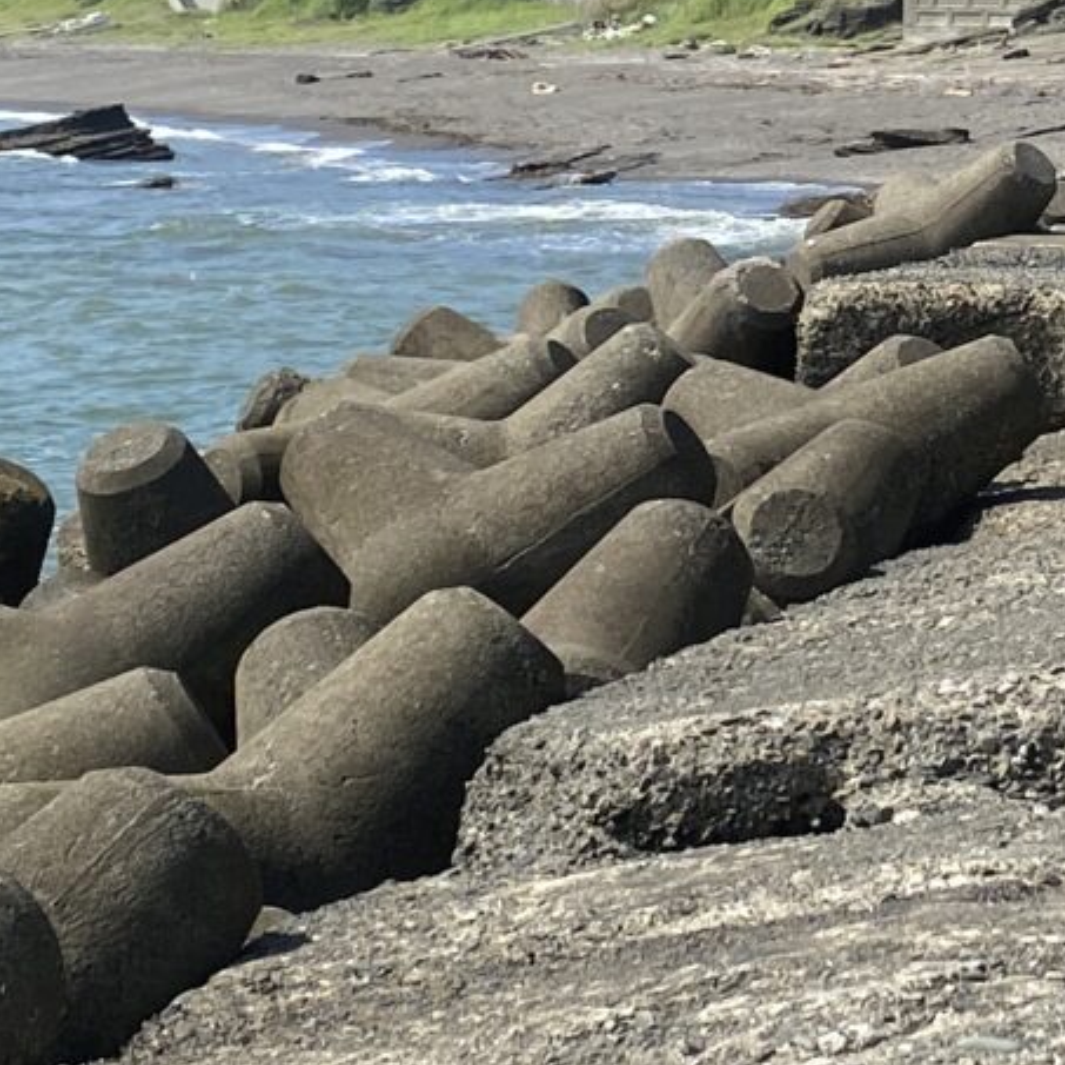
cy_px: 209
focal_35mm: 130
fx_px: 4525
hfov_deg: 13.2
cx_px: 1185
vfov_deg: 13.4
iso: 32
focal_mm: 4.25
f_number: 1.8
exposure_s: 1/2890
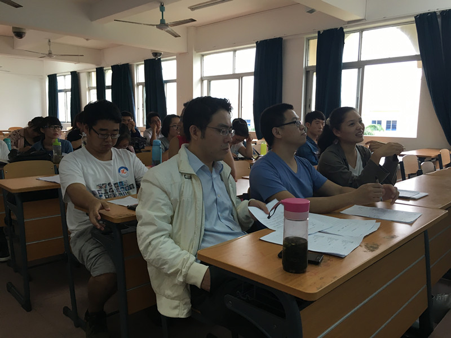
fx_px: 378
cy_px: 169
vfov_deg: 48.2
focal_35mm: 29
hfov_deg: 61.7
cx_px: 226
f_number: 2.2
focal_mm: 4.15
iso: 80
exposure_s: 1/33
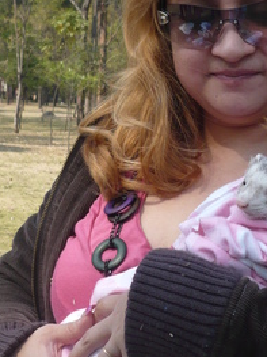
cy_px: 152
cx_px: 215
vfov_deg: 24.4
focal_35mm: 80
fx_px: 823
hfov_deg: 18.2
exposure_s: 1/640
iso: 100
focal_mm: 5.8
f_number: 2.8
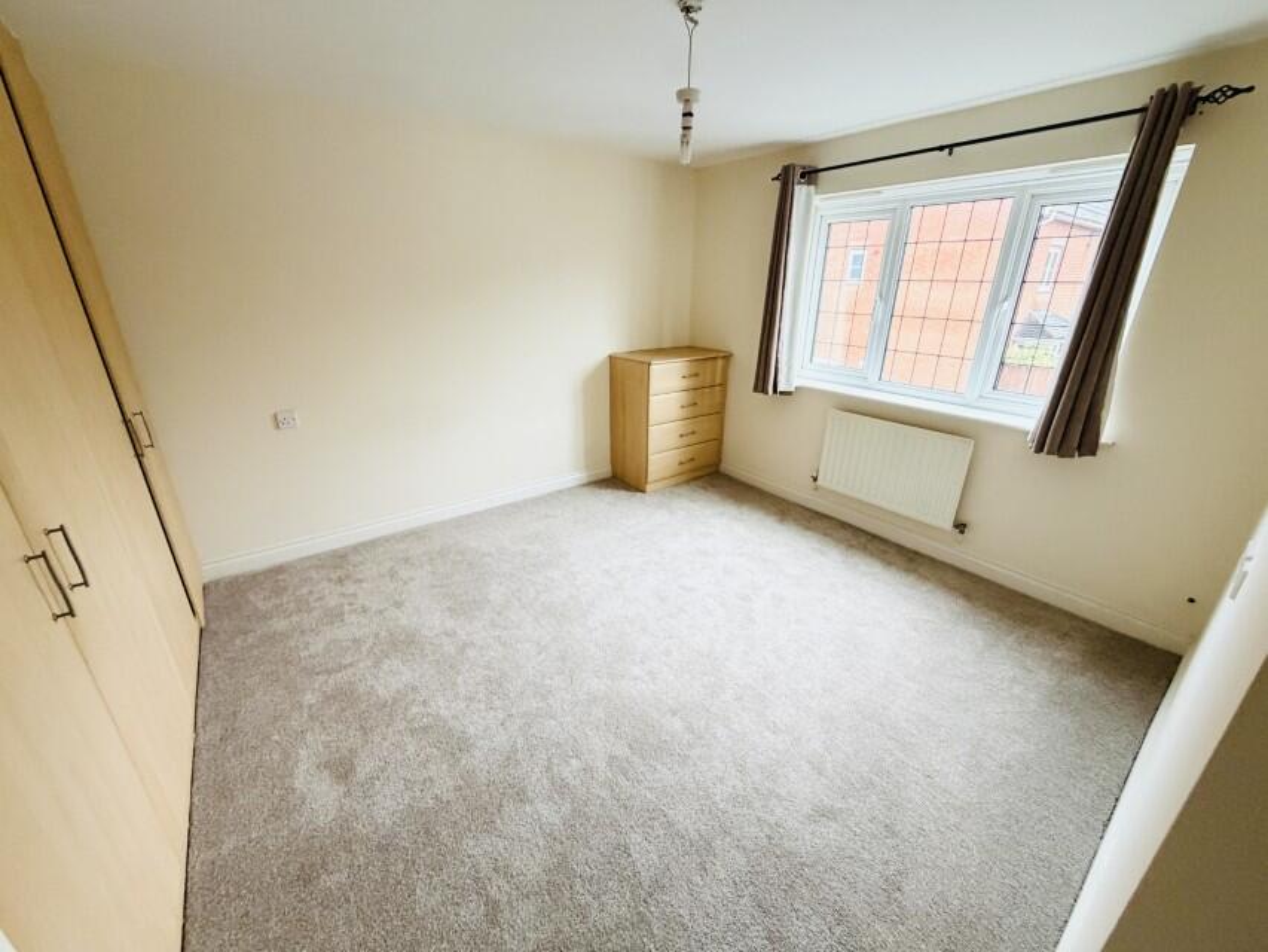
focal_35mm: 14
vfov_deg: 85.7
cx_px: 634
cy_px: 476
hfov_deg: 102.1
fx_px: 513
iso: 400
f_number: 2.2
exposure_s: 1/50
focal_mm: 2.22
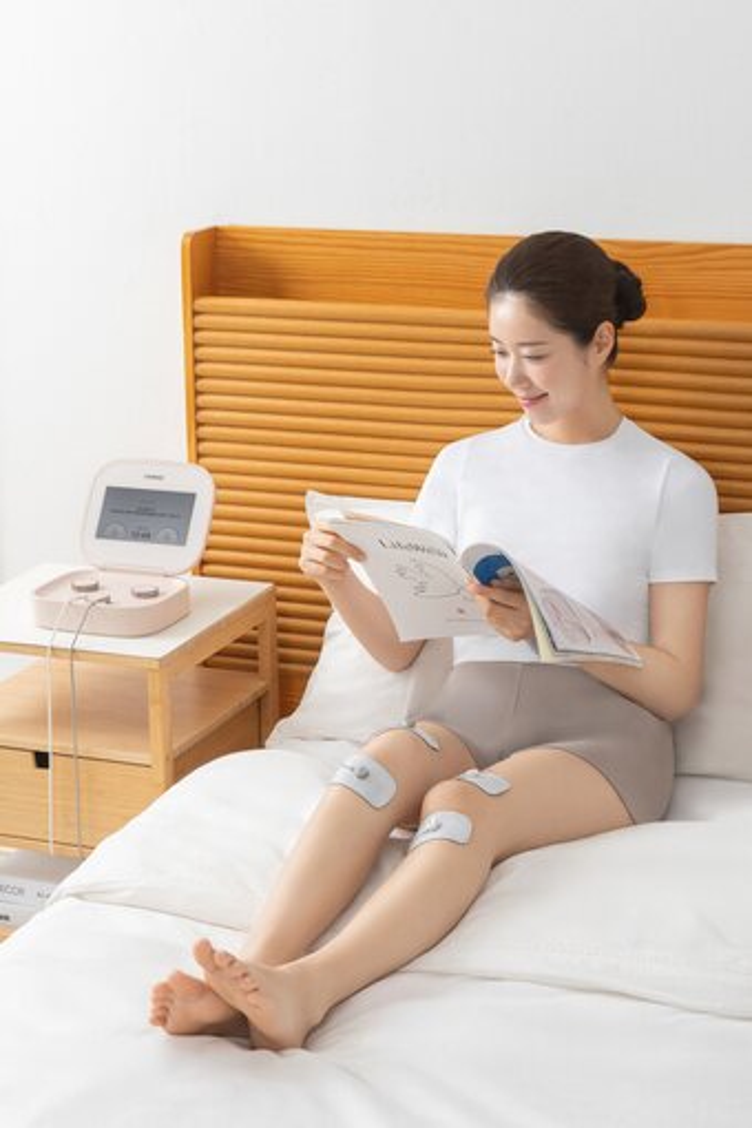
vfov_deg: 28.8
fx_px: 2193
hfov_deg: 19.5
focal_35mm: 70
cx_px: 376
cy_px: 564
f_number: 11
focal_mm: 70
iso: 250
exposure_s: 1/125
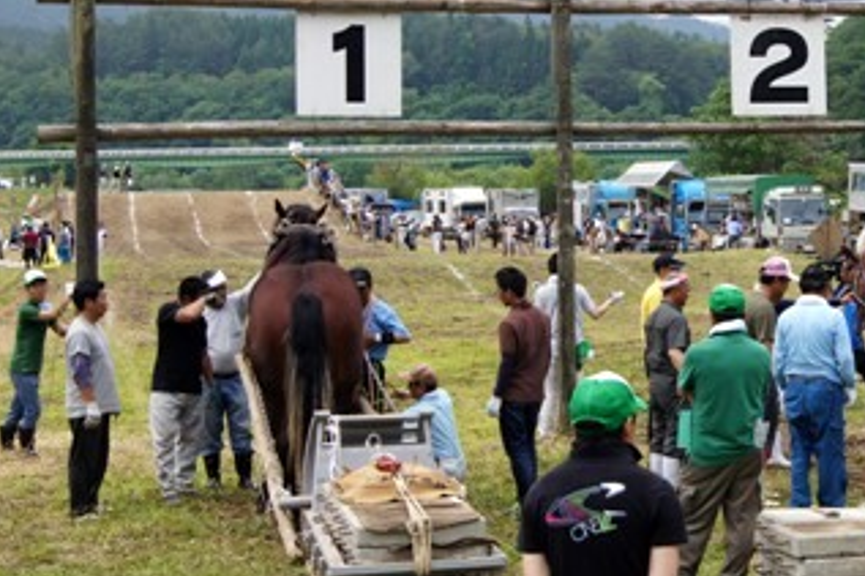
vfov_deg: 16.5
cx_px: 633
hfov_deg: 24.3
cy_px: 254
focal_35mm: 83
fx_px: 1988
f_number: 11
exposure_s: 1/80
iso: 100
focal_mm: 35
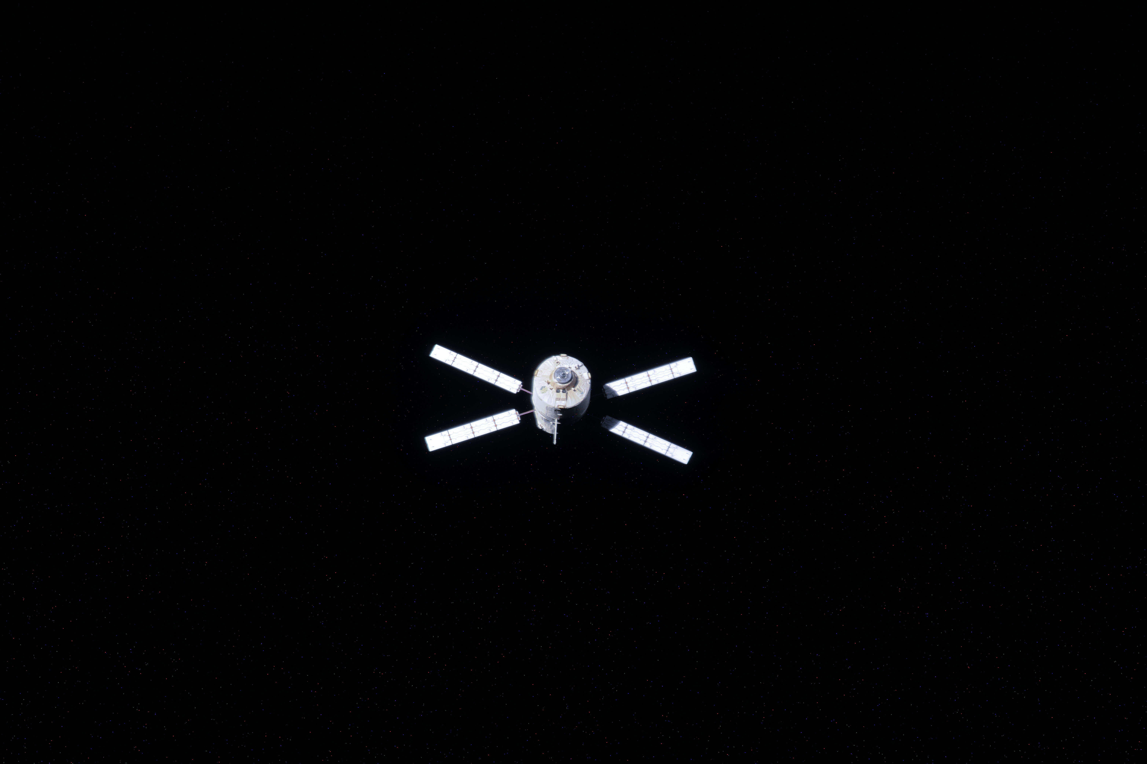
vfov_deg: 3.4
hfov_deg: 5.2
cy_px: 382
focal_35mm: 400
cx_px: 574
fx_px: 12743
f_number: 5.6
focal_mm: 400
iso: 400
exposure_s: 1/500
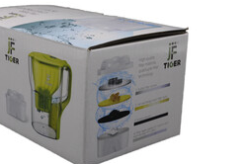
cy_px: 85
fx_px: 526
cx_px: 70
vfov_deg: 17.7
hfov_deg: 26.1
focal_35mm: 77
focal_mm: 32
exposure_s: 1/50
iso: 160
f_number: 5.6
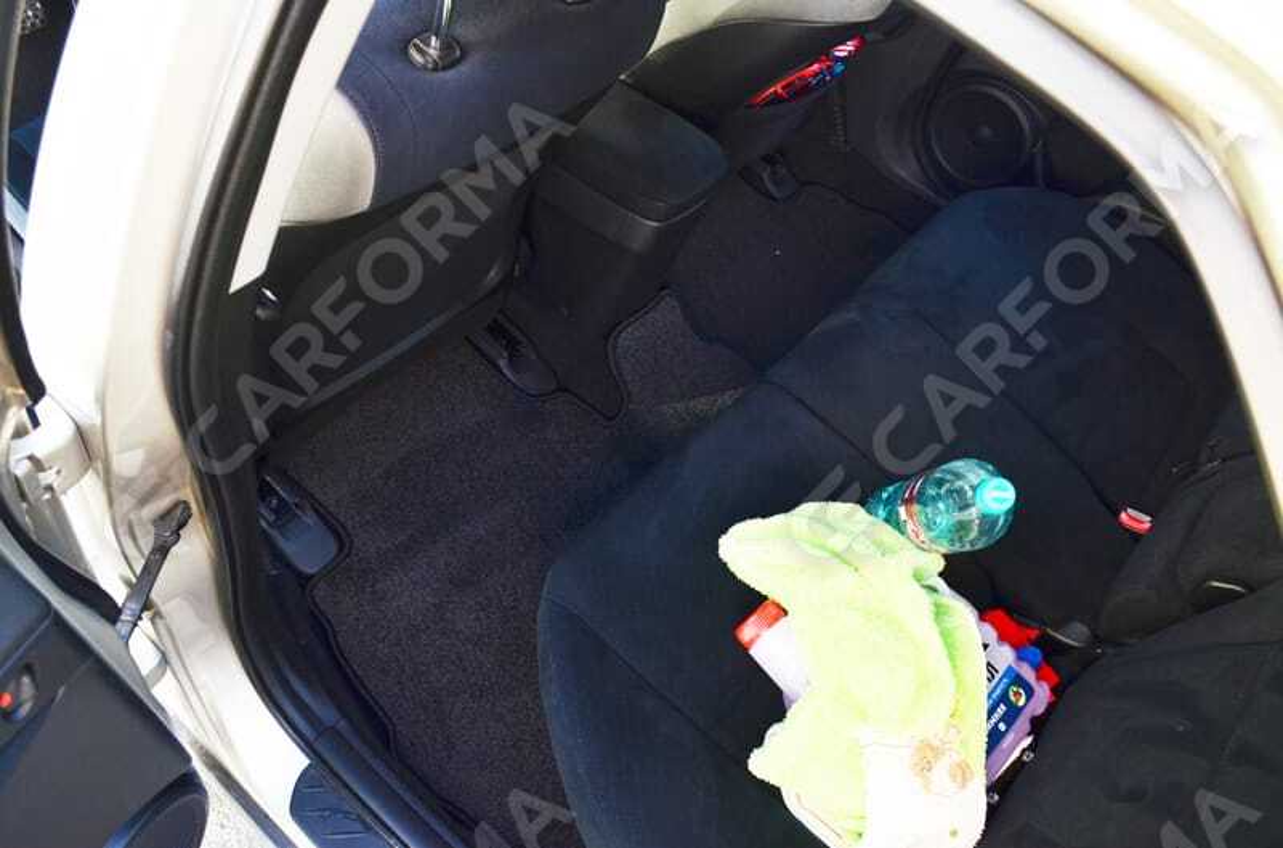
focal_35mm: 27
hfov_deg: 67.5
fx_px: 960
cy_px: 424
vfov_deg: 47.7
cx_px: 642
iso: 400
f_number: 5.6
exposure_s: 1/125
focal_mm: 18
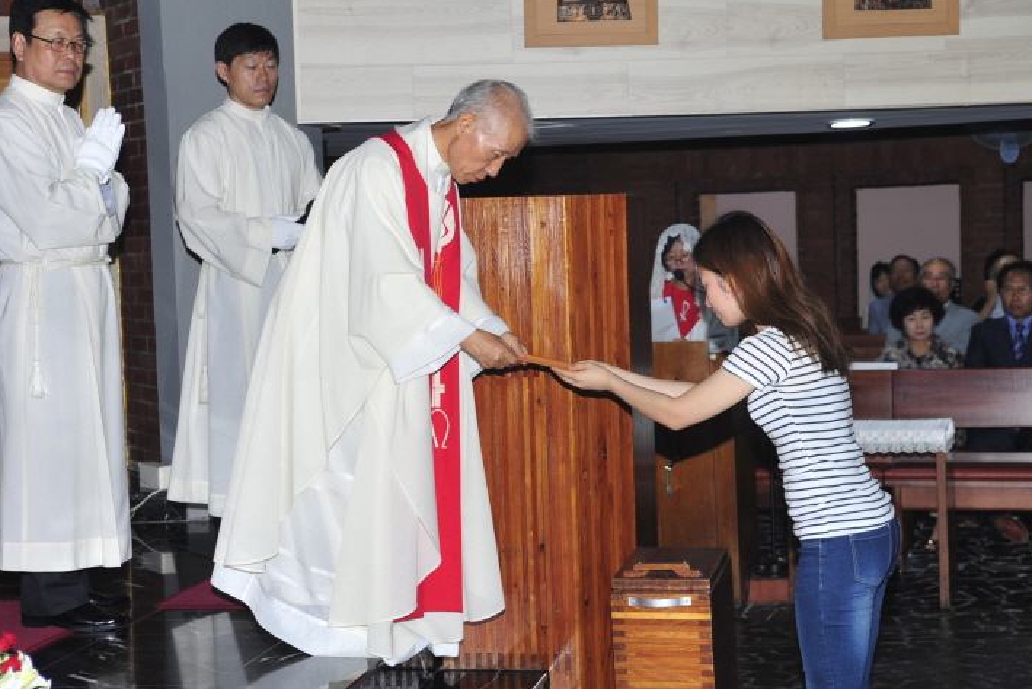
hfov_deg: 28.4
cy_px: 342
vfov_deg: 19.2
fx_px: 2036
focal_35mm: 71
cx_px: 517
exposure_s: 1/60
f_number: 5.6
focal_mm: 70
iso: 200
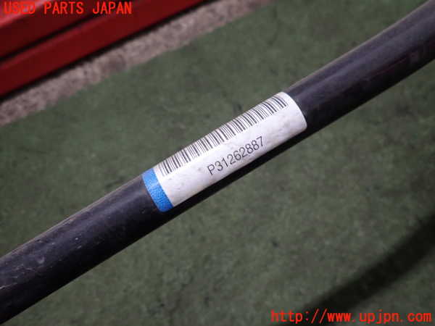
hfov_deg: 69.4
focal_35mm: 25
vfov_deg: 54.9
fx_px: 314
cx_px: 218
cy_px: 163
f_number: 2
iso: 250
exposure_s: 1/30
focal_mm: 4.5
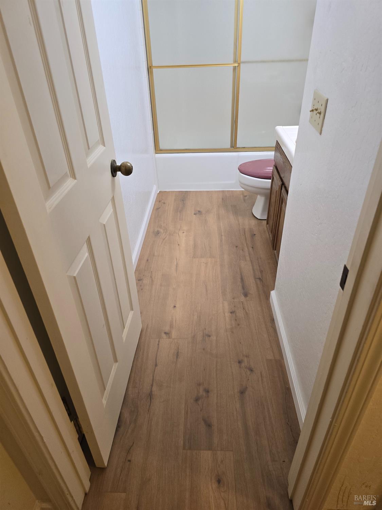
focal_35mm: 23
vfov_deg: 73.9
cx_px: 191
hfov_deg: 58.9
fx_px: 338
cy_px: 255
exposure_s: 1/120
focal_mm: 6.3
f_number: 1.7
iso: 250
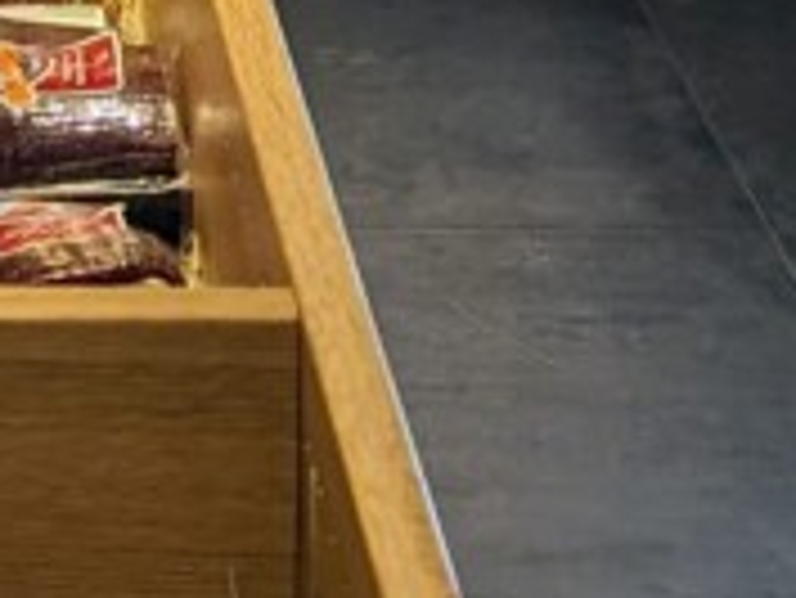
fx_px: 4188
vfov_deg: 7.5
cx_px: -238
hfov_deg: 10.6
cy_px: -917
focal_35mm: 182
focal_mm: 6.81
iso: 65
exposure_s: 1/100
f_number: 1.85
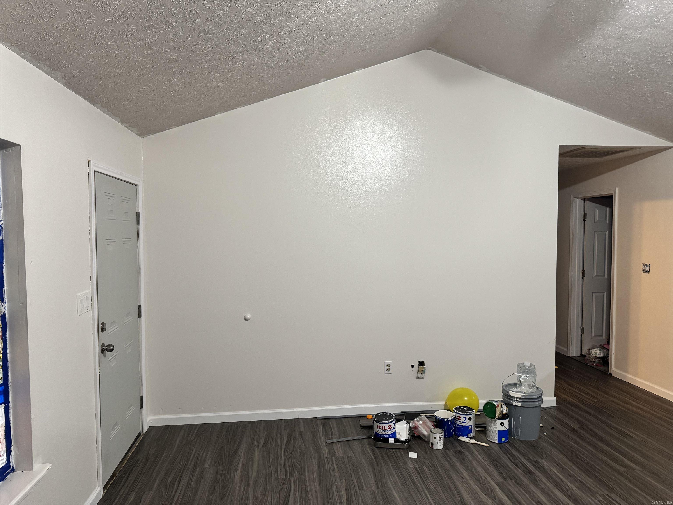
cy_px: 252
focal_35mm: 24
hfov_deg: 71.6
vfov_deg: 56.8
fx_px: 467
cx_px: 336
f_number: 1.78
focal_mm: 6.76
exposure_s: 1/60
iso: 320
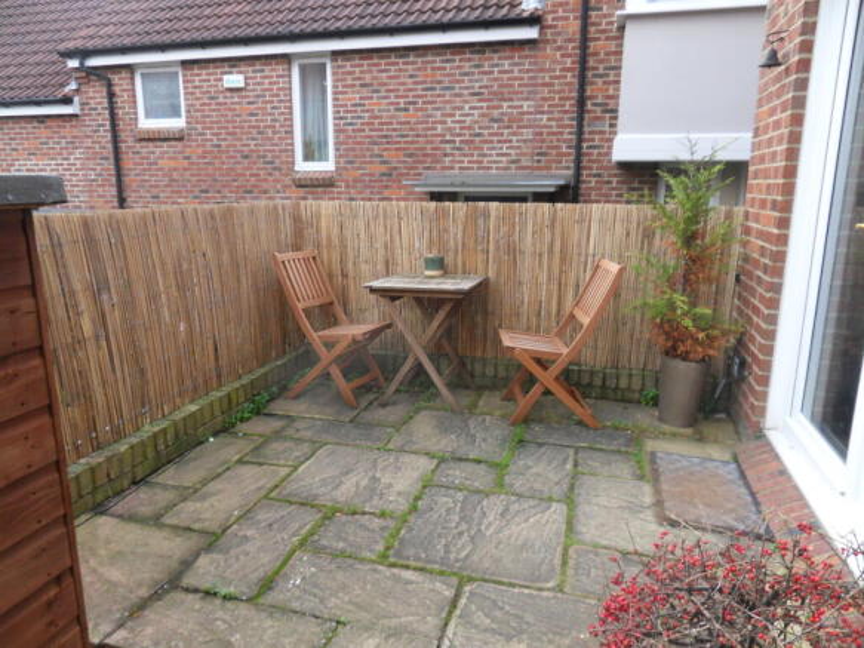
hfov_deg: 71.6
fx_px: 599
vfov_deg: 56.8
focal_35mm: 24
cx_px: 432
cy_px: 324
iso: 100
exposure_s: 1/45
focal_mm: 4.2
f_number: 3.3
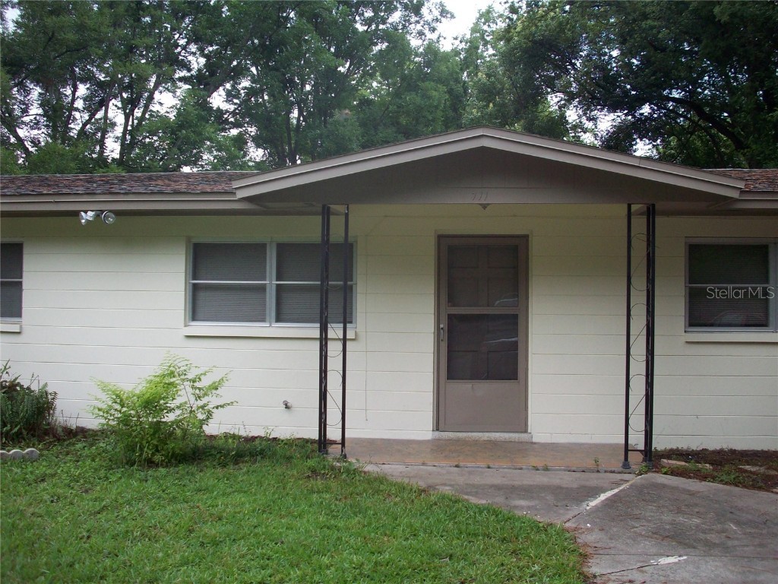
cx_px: 389
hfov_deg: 50.1
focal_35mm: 37
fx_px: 832
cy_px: 292
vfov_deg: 38.7
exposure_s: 1/267
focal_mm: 6.2
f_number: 2.8
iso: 80
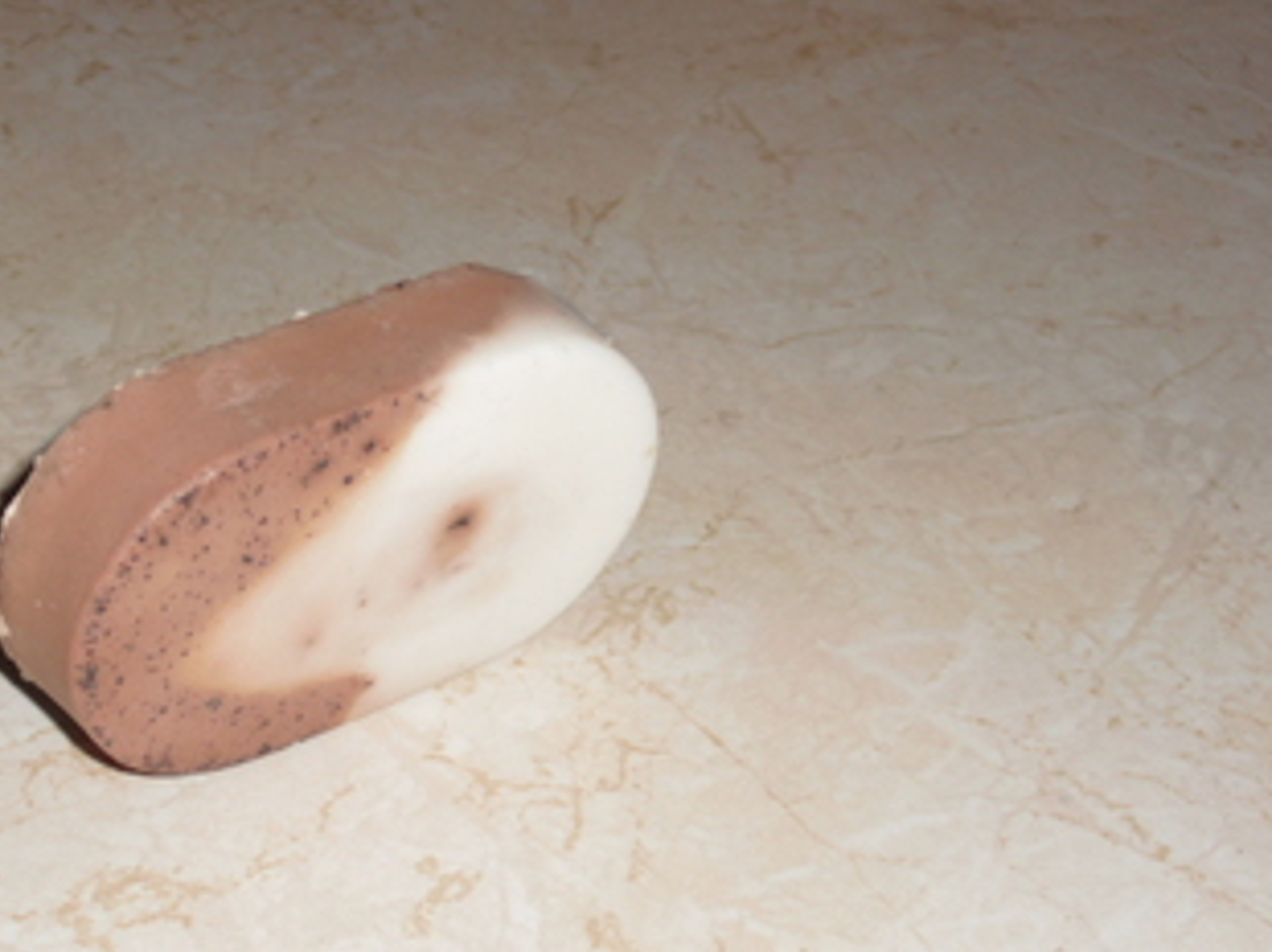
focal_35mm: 77
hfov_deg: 25.2
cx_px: 423
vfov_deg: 19.1
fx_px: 2827
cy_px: 595
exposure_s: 1/60
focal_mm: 9.4
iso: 100
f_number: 3.8
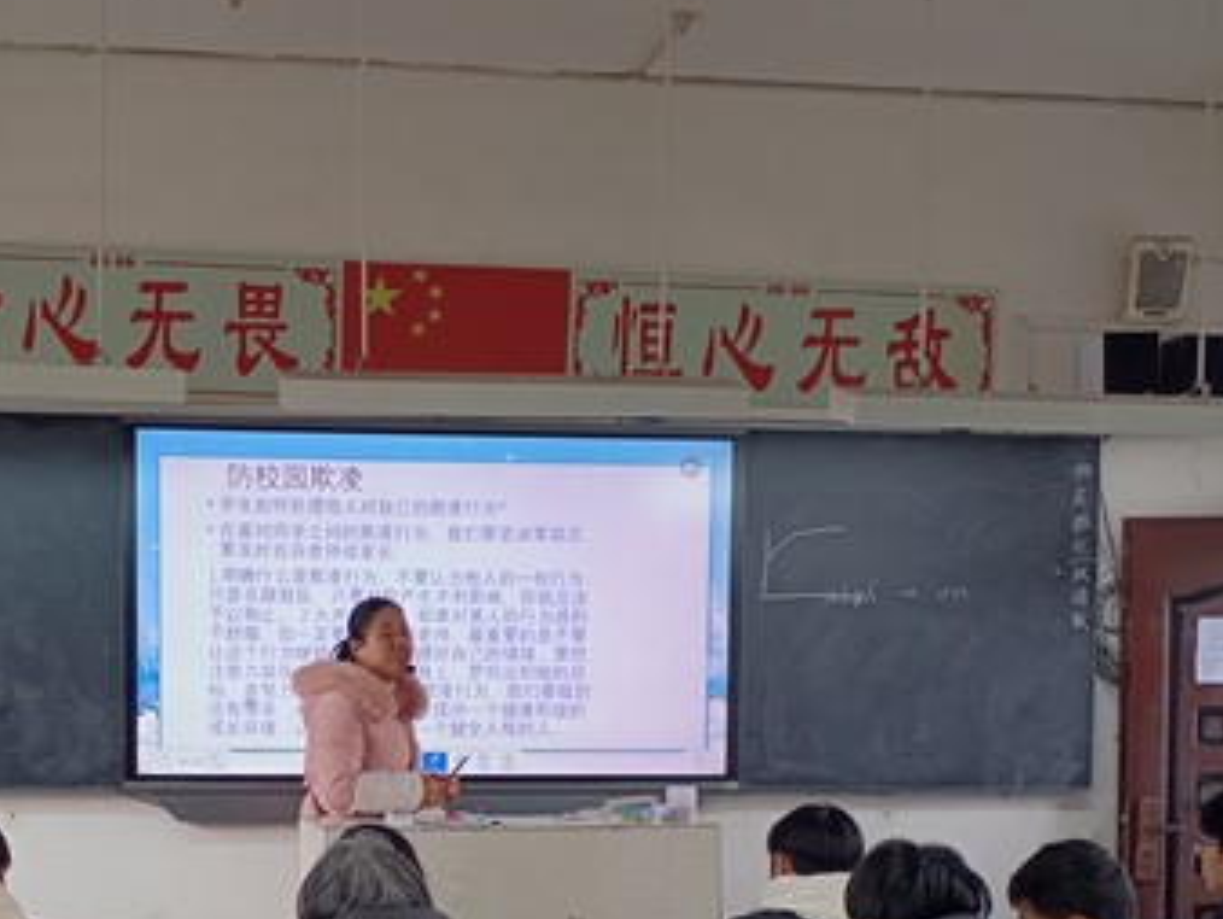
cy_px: 785
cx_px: 318
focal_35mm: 55
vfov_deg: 25.9
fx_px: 1945
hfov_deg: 34.2
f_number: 1.8
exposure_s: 1/50
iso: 368
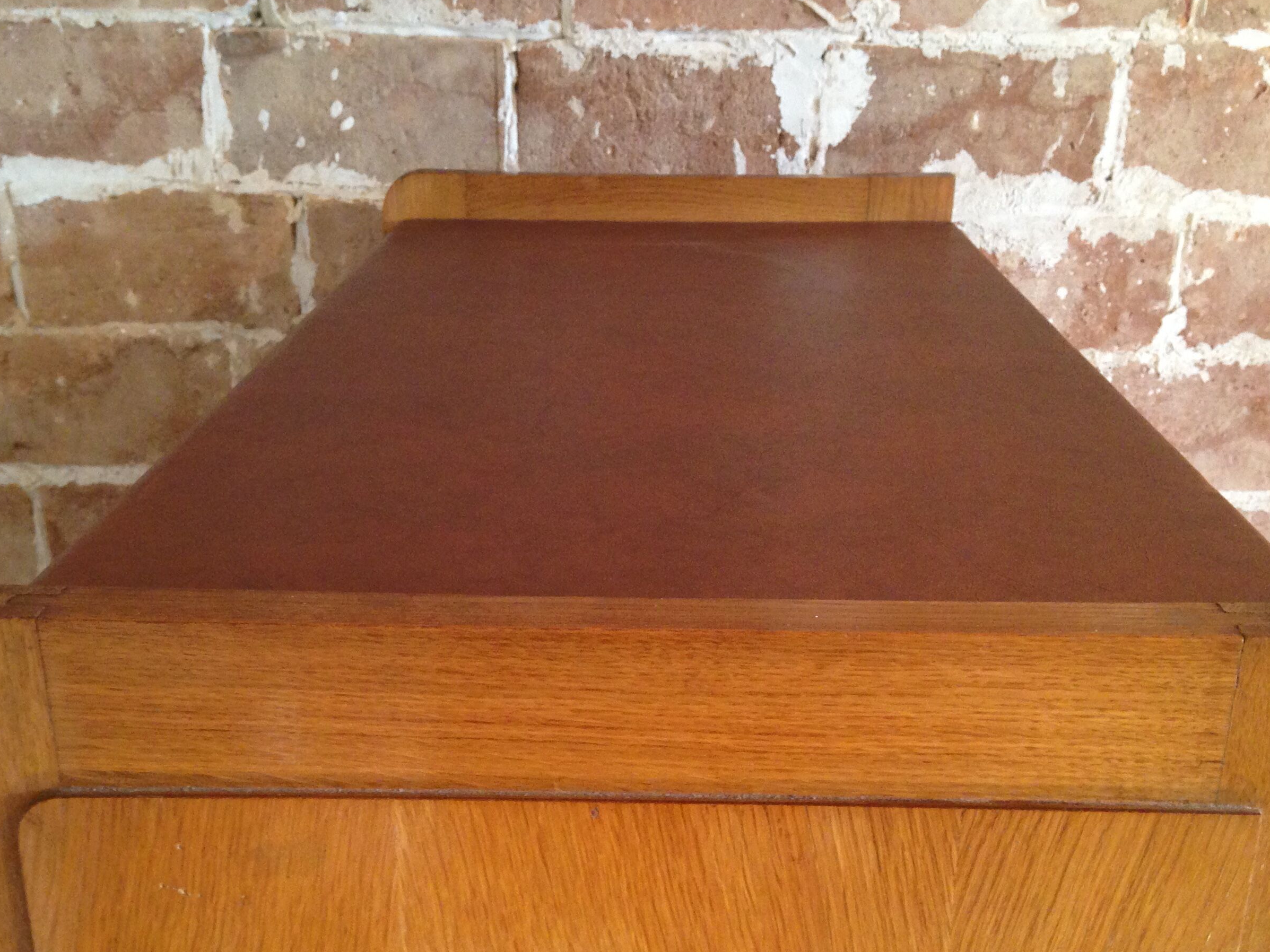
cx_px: 640
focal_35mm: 45
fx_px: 1651
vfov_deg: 31.9
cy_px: 633
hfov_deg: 42.1
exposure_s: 1/20
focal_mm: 4.12
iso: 250
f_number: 2.4
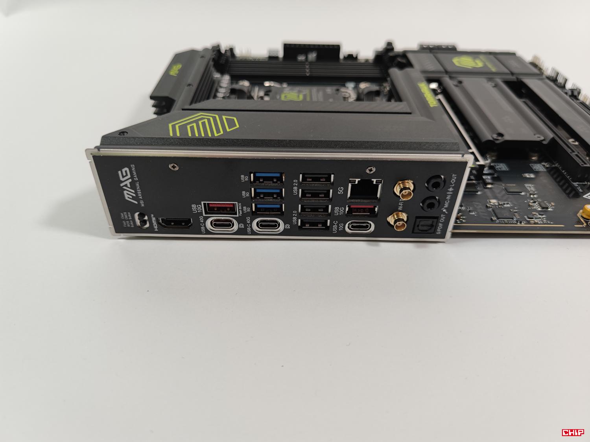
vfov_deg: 54.9
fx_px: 426
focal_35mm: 25
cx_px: 295
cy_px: 221
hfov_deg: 69.4
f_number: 1.85
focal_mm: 6.78
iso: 82
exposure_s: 1/100
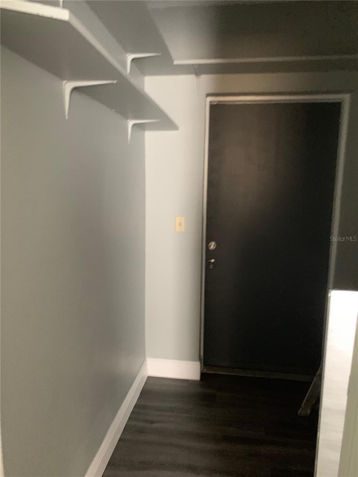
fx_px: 359
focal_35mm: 26
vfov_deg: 67.3
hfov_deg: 53.1
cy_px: 238
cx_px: 179
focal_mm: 4.25
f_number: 1.8
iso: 640
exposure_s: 1/30
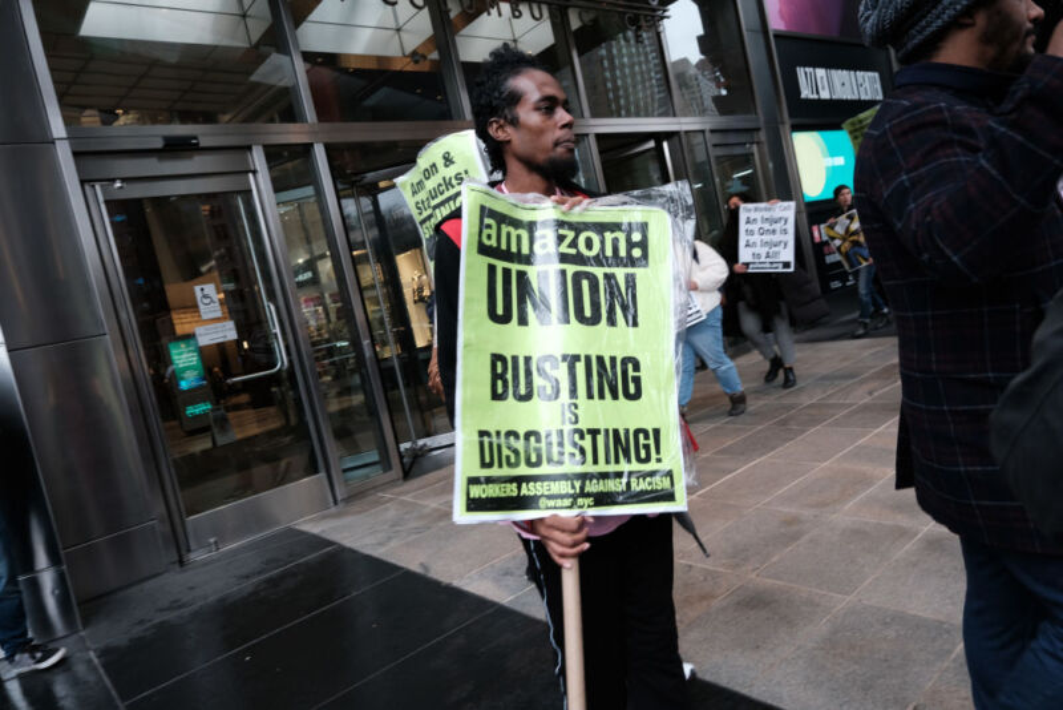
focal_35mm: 24
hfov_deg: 73.7
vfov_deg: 53.2
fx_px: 709
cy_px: 355
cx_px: 532
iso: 800
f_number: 4
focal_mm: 16
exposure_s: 1/90
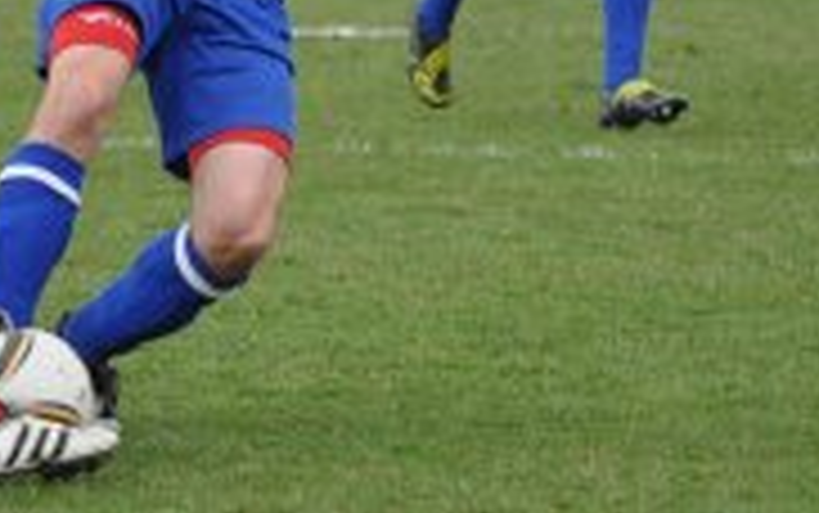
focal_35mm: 763
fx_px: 17031
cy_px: -29
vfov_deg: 1.7
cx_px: 274
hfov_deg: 2.8
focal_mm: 165
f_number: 5.3
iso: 800
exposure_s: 1/800
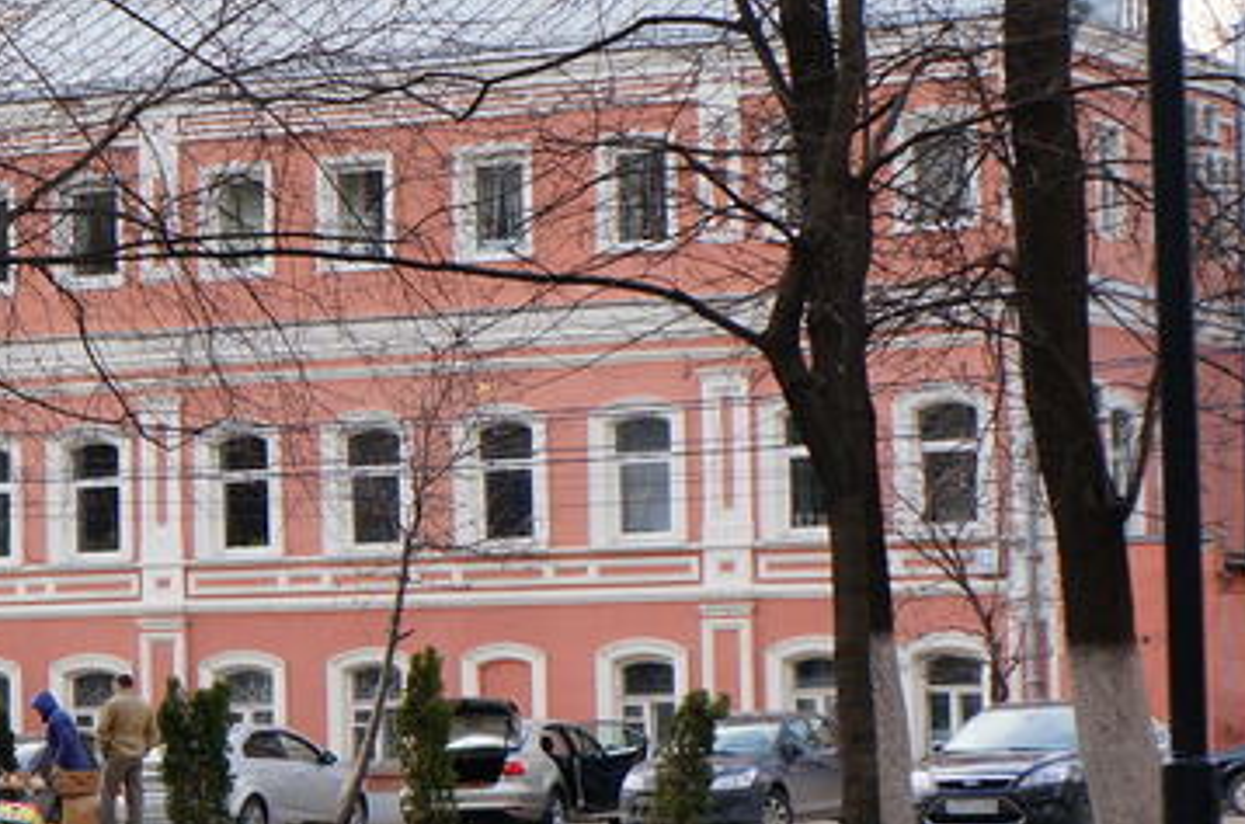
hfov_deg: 13.9
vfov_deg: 9.3
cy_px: 415
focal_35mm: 146
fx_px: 5044
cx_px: 63
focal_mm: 41
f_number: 6.3
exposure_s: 1/100
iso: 100
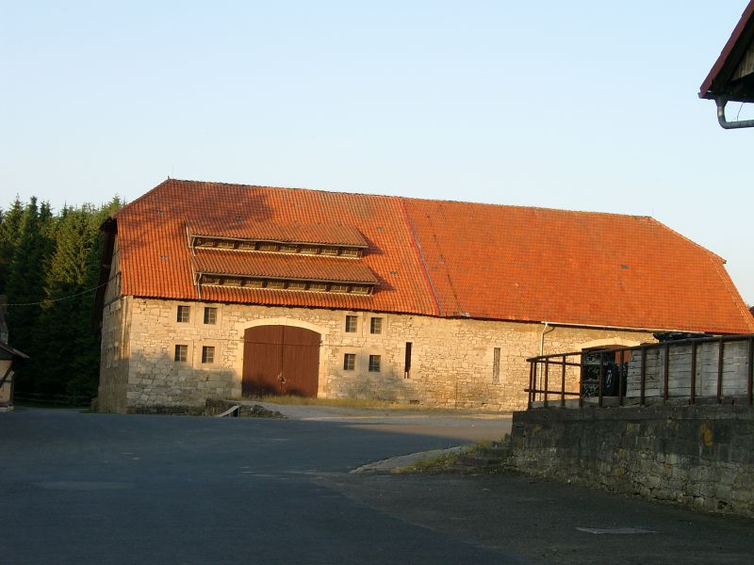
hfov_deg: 25.0
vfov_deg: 18.9
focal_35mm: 78
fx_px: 1699
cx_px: 377
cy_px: 282
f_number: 4
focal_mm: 16.05
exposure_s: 1/150
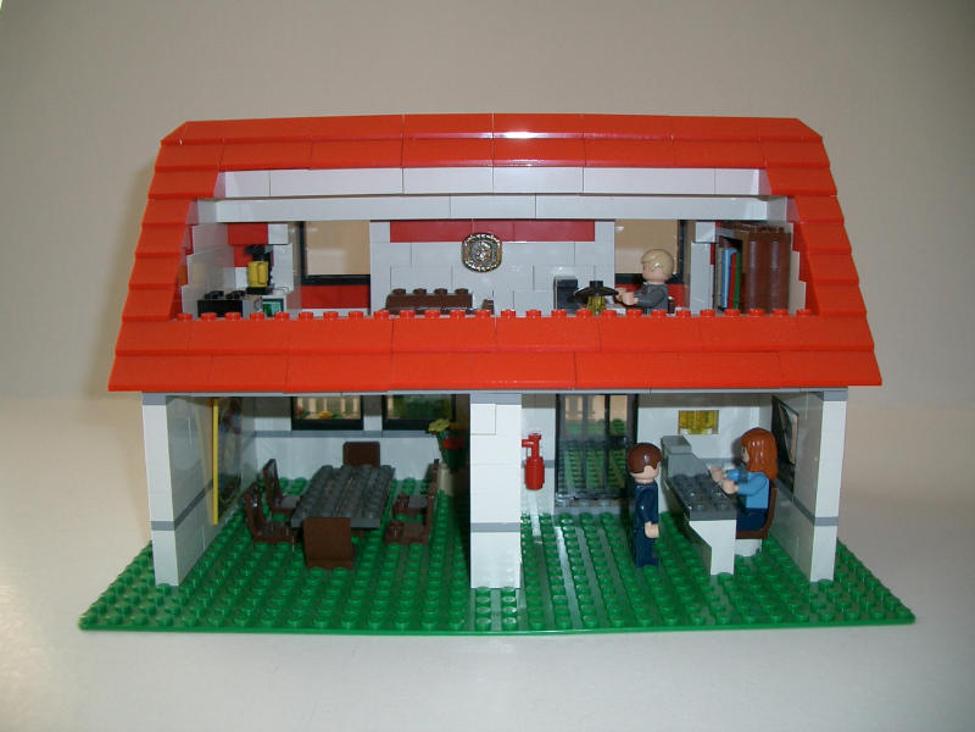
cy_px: 366
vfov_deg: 40.7
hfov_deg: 52.6
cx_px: 488
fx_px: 986
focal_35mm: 35
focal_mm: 5.8
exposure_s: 1/40
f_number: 2.6
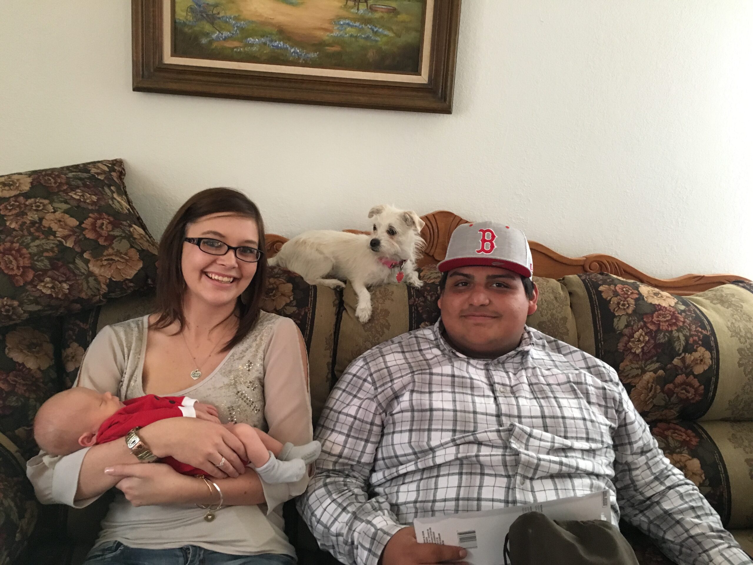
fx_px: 631
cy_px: 282
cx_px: 376
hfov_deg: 61.7
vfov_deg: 48.2
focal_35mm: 29
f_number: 2.2
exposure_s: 1/15
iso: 200
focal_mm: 4.15
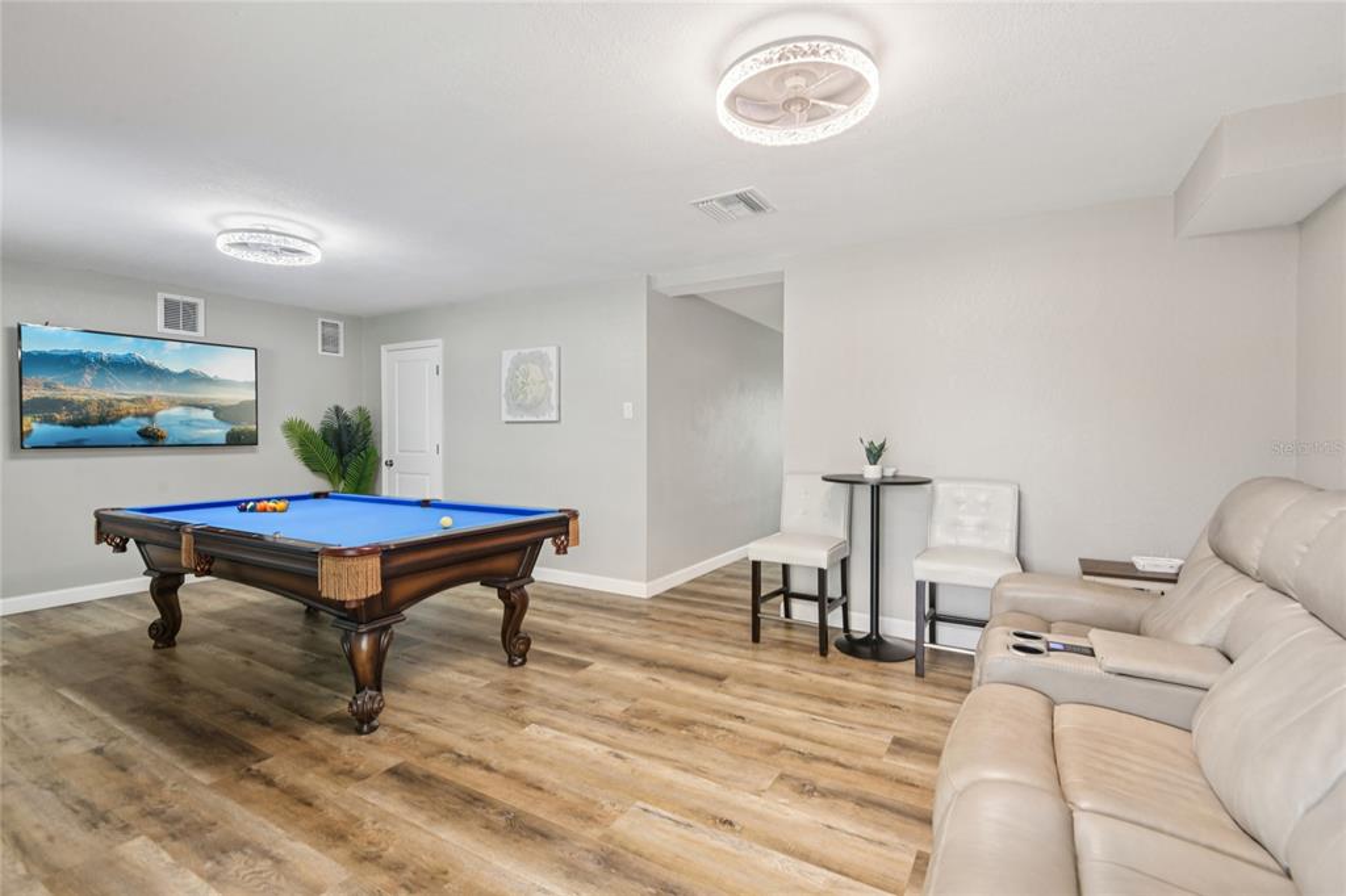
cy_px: 448
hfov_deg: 96.8
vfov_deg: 73.7
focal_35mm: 16
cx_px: 673
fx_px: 598
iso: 400
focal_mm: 16
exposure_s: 1/15
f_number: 8
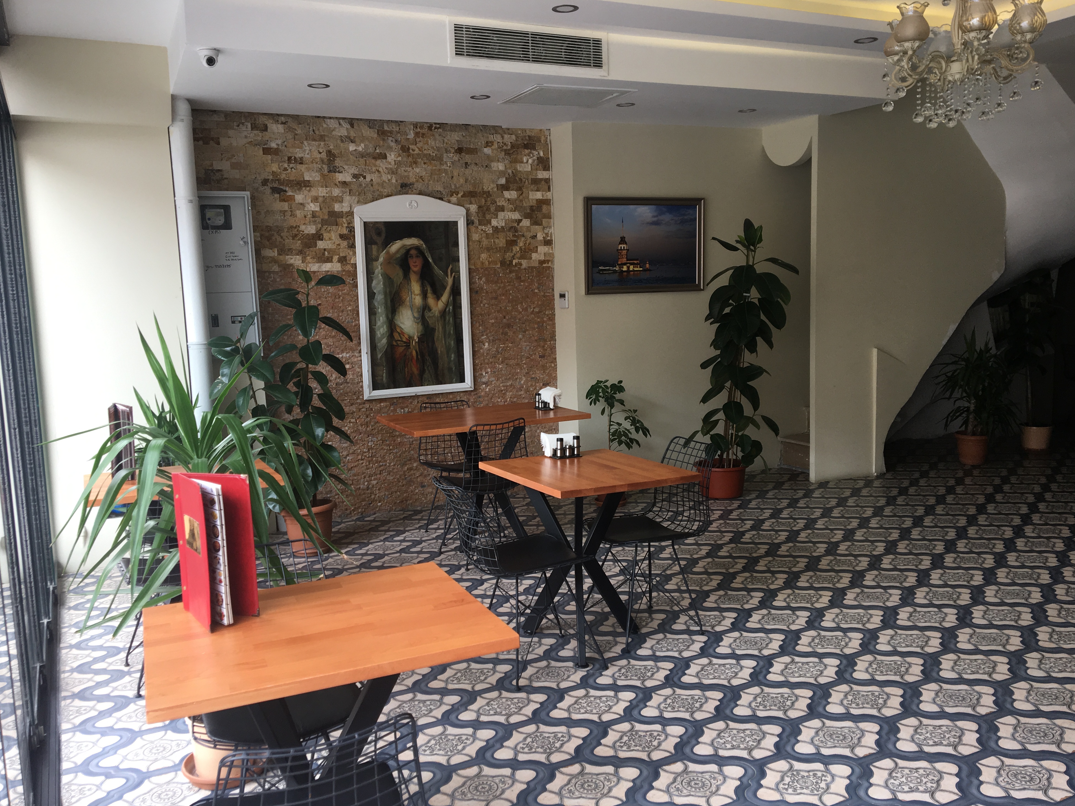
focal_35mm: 30
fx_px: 932
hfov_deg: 60.0
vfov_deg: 46.8
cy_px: 413
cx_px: 542
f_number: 2.2
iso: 32
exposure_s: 1/50
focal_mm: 4.15
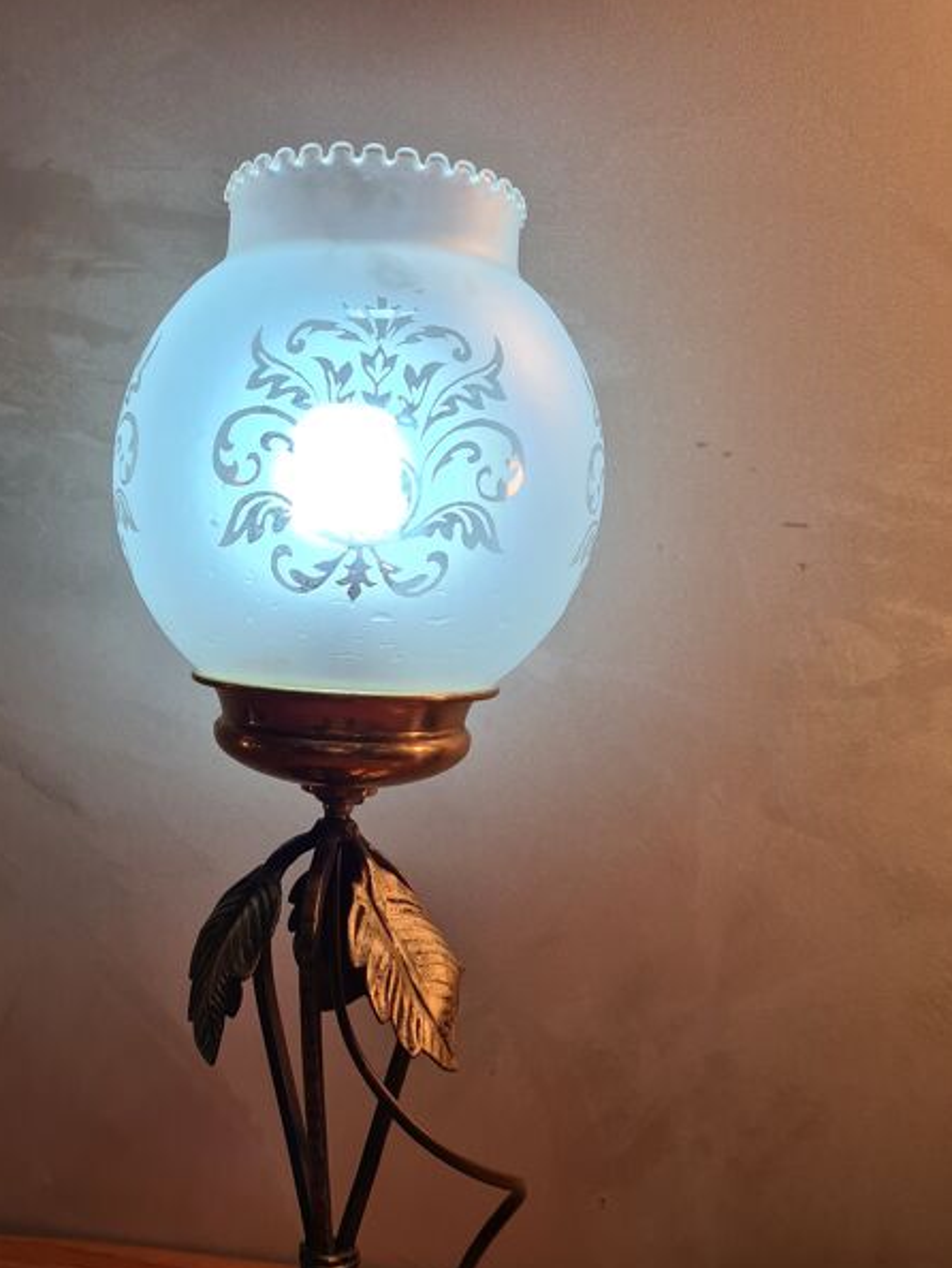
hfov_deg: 40.2
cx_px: 320
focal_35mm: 35
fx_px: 1282
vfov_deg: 51.7
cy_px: 837
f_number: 1.8
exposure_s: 1/100
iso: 80
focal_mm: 5.4
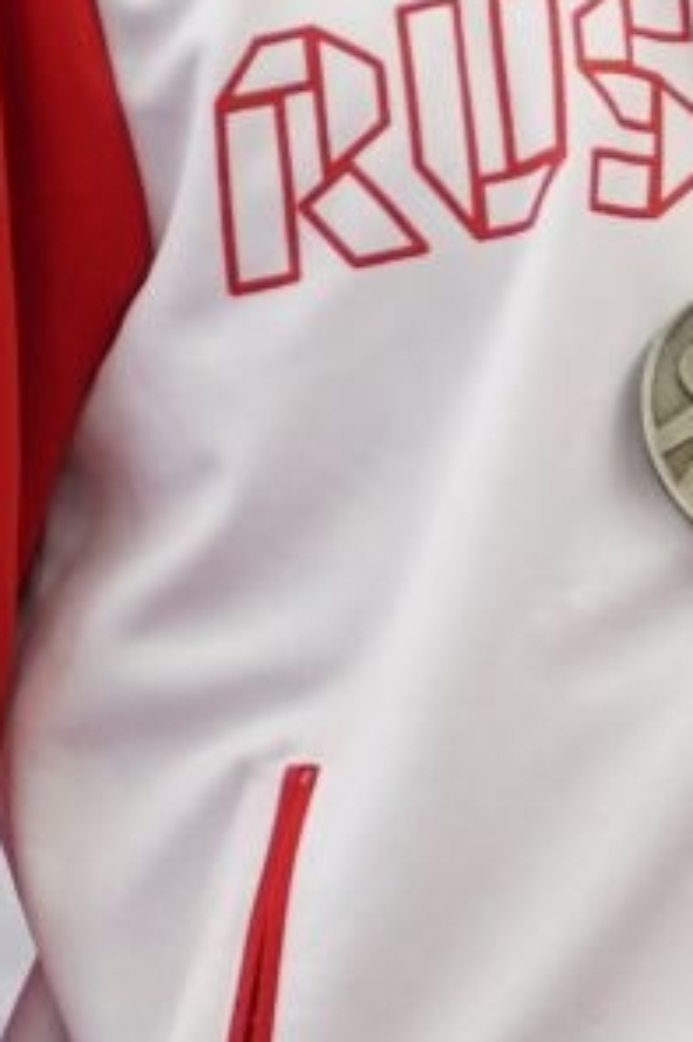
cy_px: 299
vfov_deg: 2.4
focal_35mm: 877
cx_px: 2480
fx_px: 25351
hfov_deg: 1.6
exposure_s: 1/250
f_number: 2.8
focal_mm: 144
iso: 800
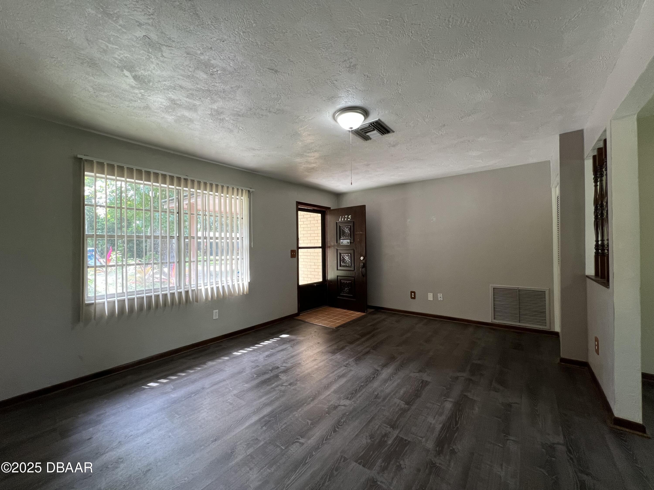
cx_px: 327
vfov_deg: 89.9
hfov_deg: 106.2
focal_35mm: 13
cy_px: 245
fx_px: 246
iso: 125
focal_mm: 1.57
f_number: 1.8
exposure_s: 1/60
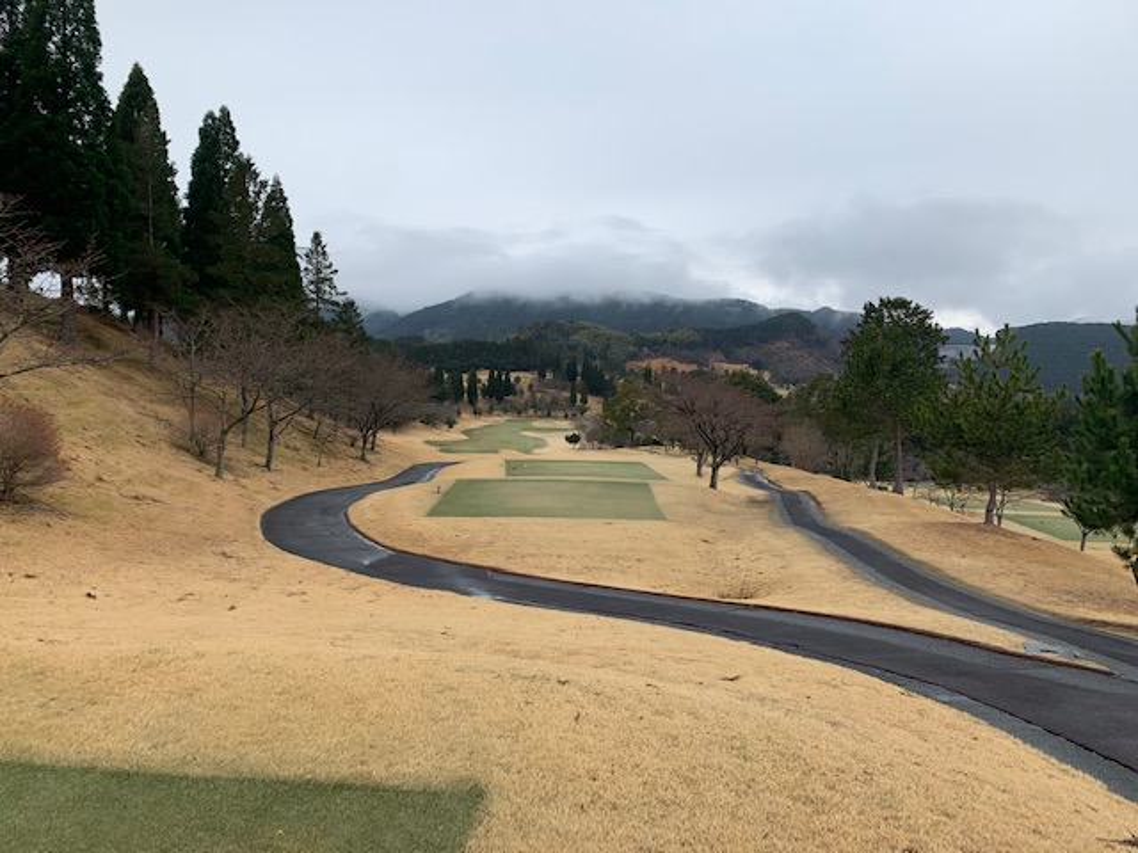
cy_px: 426
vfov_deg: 53.1
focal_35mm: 26
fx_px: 855
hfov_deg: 67.3
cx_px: 569
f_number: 1.8
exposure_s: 1/1205
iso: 25
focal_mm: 4.25
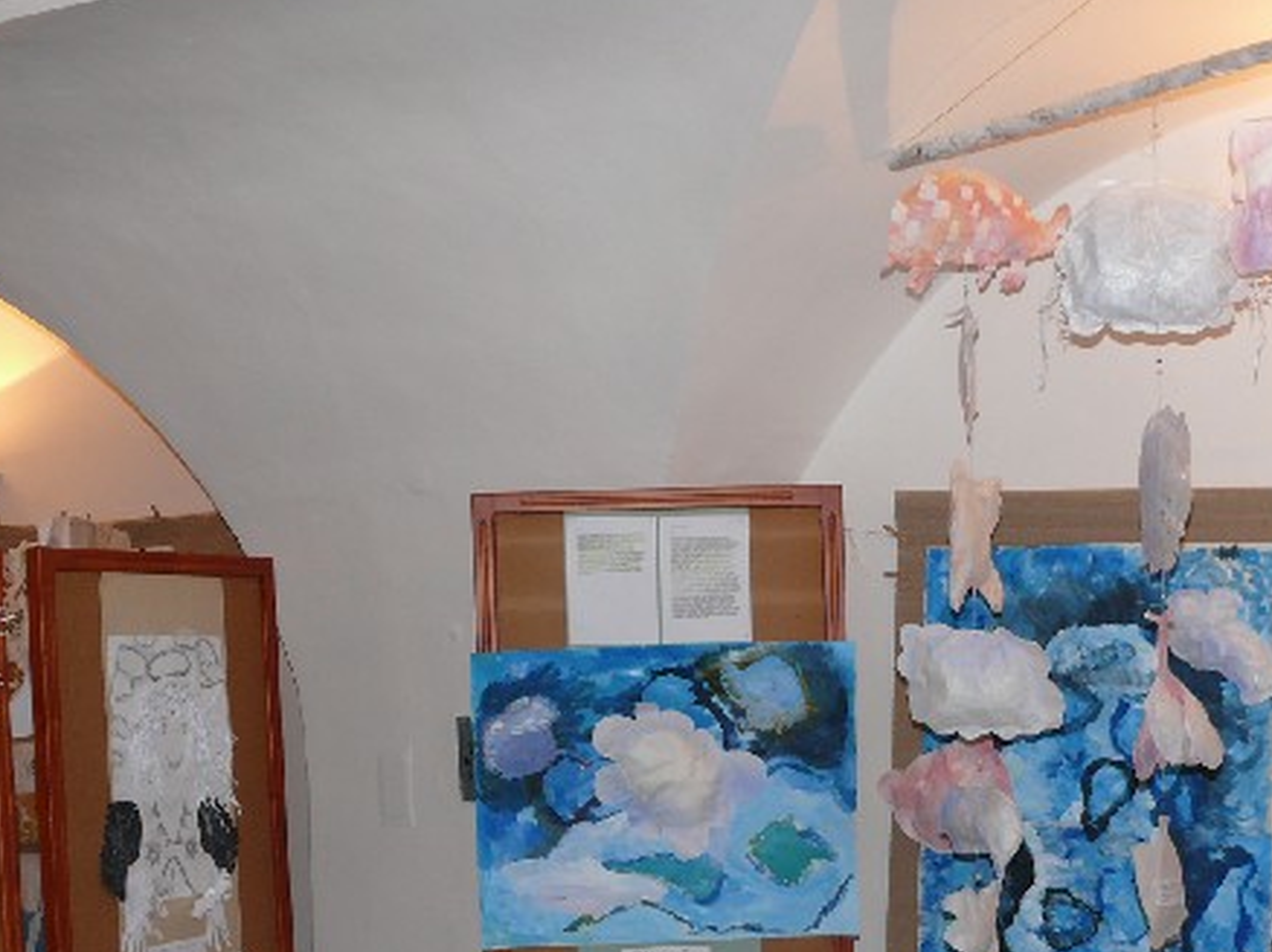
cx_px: 796
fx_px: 2350
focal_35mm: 64
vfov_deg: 22.4
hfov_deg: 30.2
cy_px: 839
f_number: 2.8
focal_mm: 7.5
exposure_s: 1/30
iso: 100
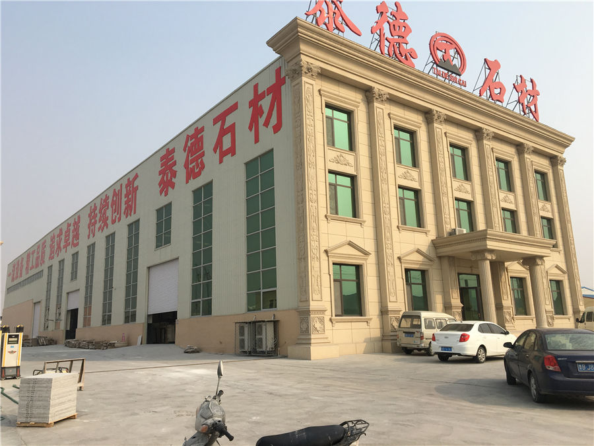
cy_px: 223
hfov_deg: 61.7
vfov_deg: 48.2
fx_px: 498
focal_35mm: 29
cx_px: 297
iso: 25
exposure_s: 1/1603
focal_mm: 4.15
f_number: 2.2
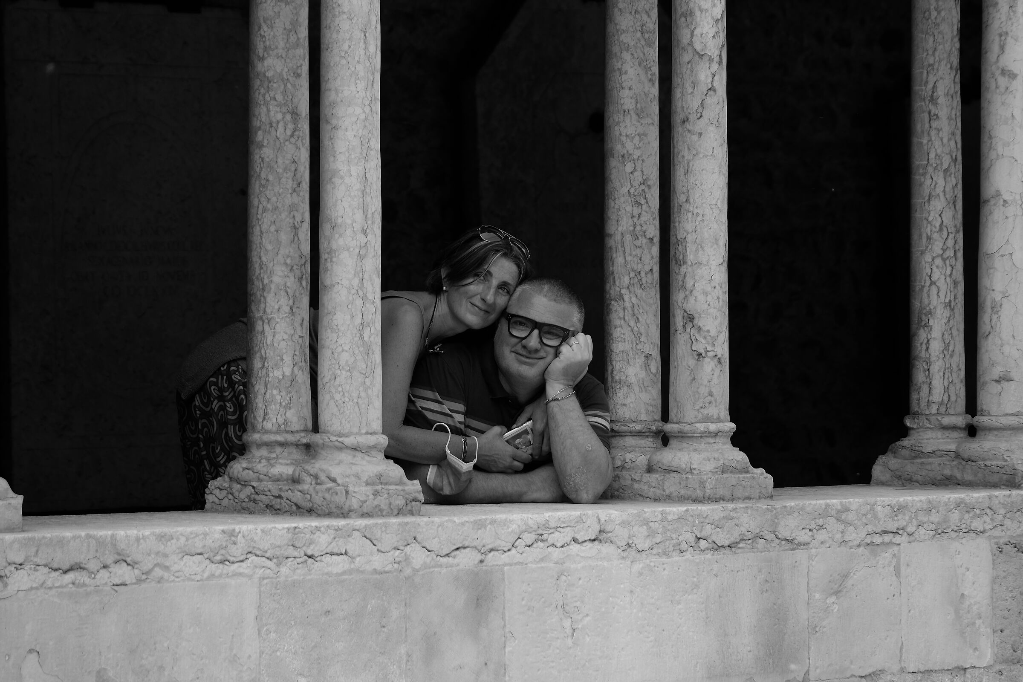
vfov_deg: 6.8
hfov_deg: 10.1
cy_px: 341
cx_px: 512
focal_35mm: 203
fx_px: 5768
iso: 200
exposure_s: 1/180
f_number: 5.6
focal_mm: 135
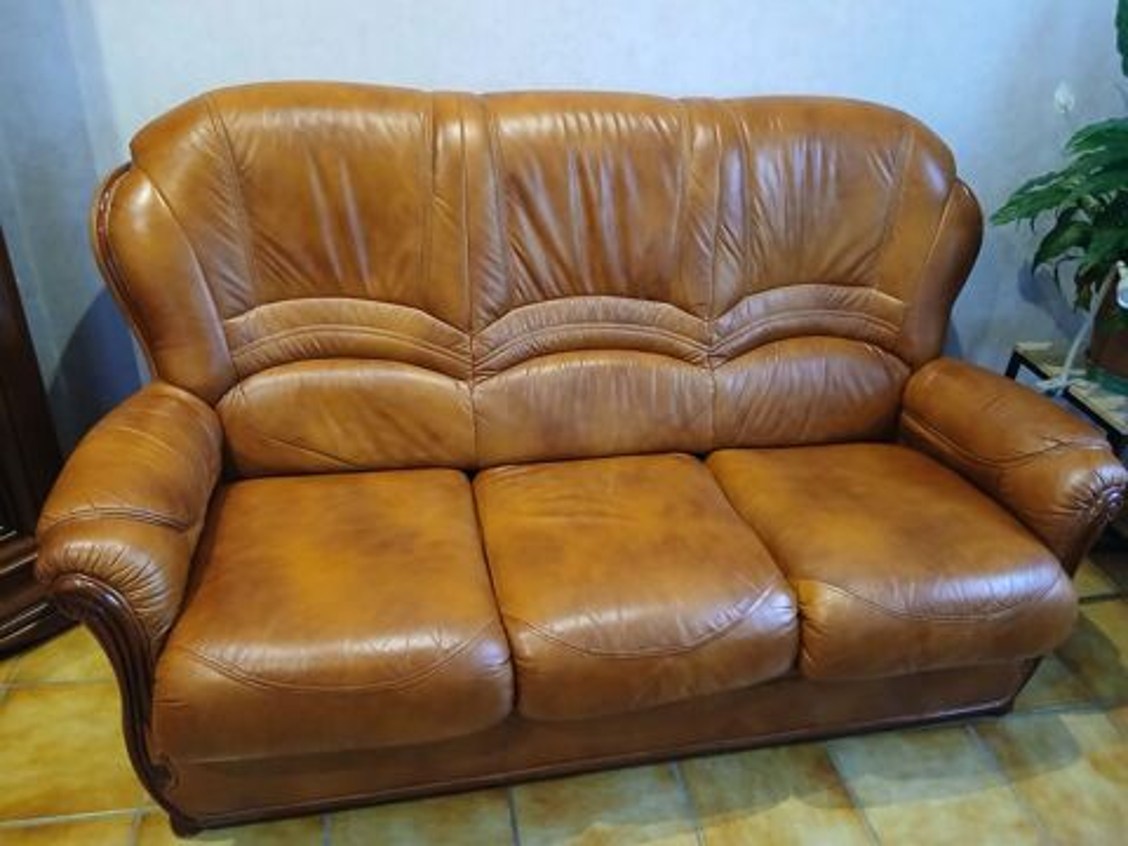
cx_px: 564
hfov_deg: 67.3
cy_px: 423
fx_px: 847
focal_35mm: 26
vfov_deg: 53.1
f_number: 1.8
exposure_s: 1/25
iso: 500
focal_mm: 3.98
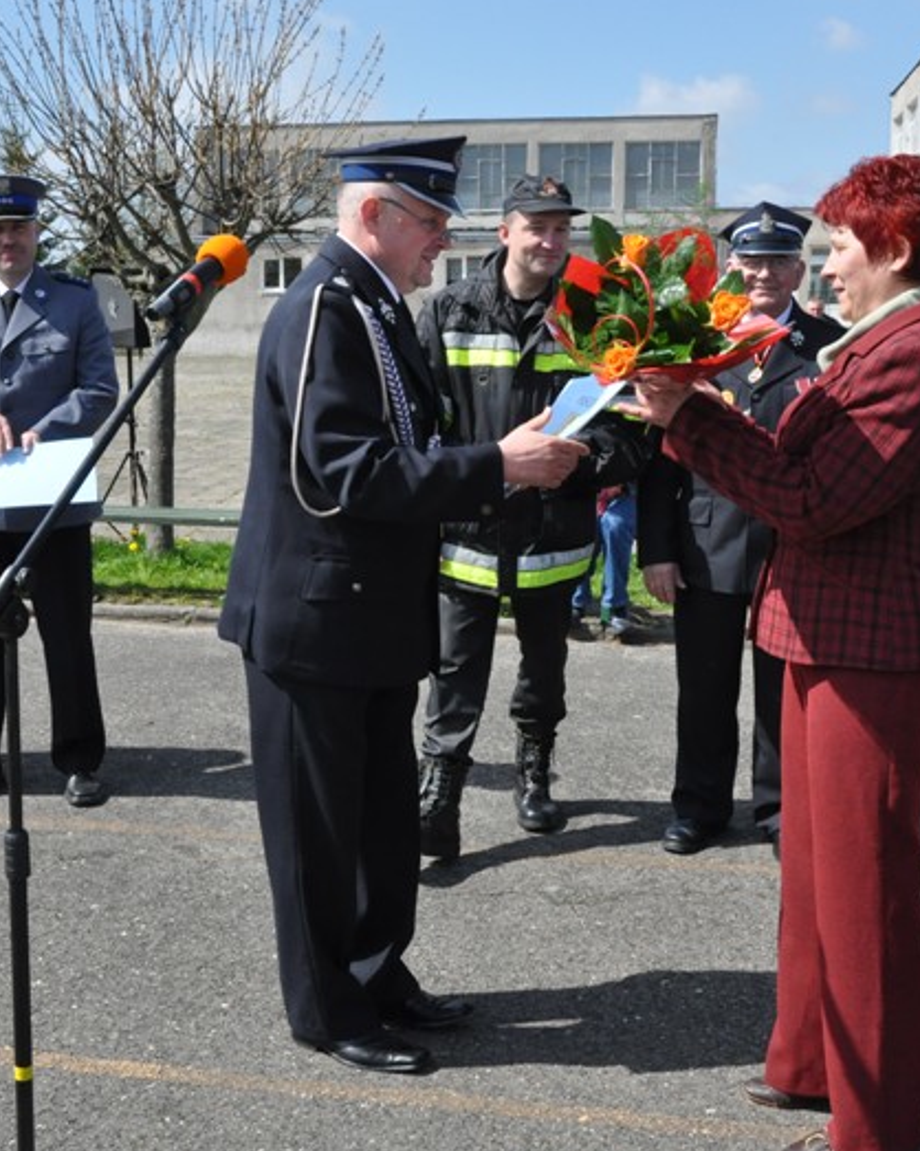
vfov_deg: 42.9
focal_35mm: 43
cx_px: 438
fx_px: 1464
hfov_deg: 34.9
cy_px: 573
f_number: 13
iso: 1000
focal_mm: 20
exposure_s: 1/640
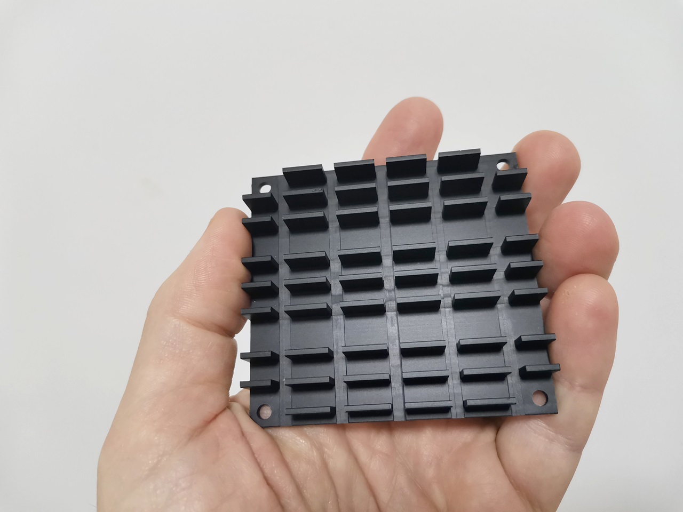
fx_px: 513
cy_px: 256
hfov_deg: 67.3
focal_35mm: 26
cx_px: 342
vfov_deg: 53.1
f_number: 1.8
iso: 160
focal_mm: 4.75
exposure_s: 1/100
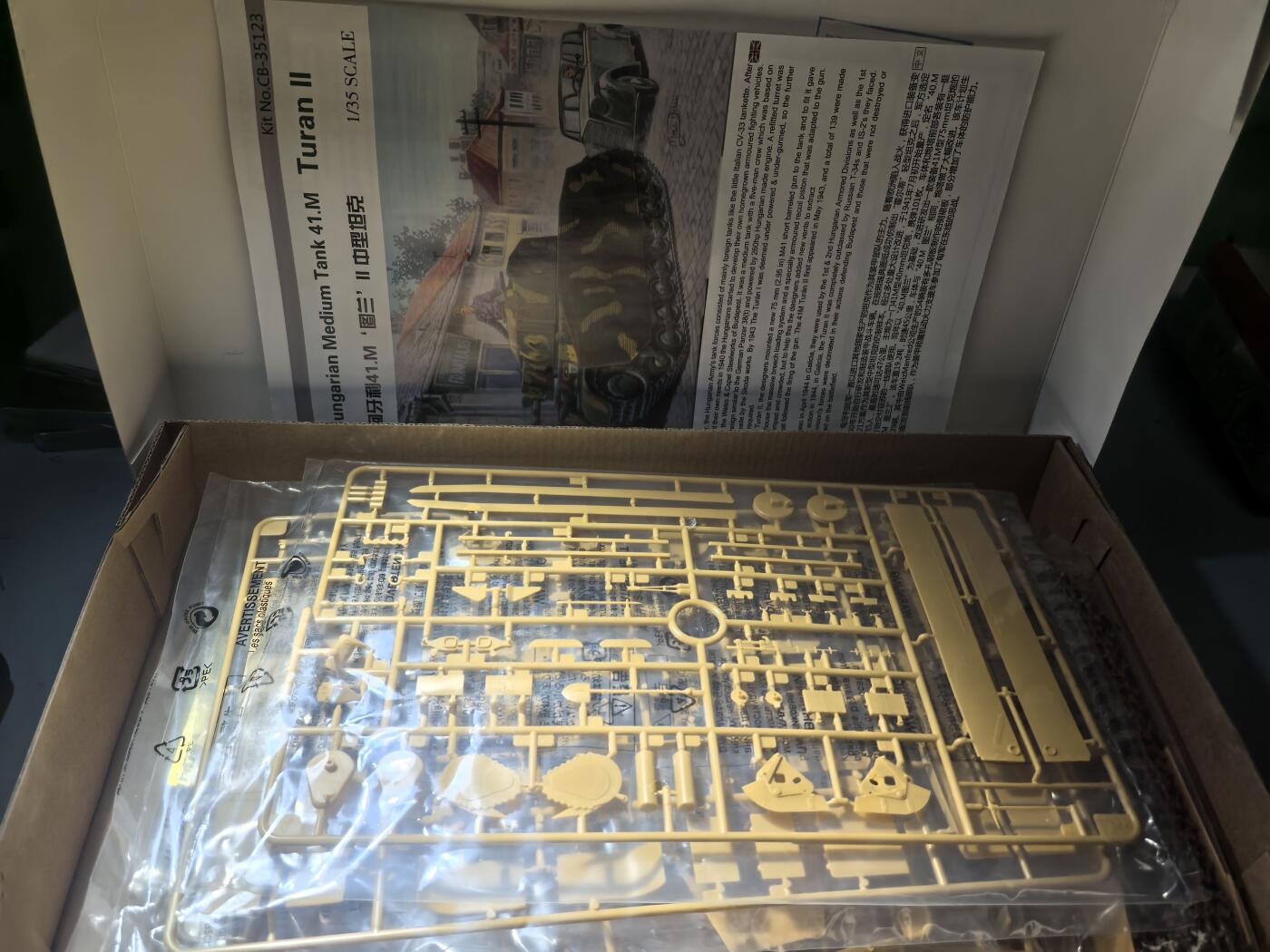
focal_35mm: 27
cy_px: 476
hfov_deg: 65.3
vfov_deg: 51.4
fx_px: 991
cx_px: 635
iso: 50
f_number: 1.4
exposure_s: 1/119
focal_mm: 5.75
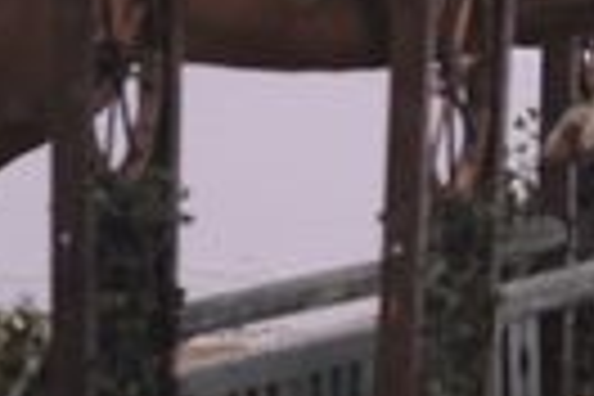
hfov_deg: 2.1
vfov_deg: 1.4
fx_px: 16053
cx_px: 477
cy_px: 58
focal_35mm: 973
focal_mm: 200
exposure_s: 1/400
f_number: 2.8
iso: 5000
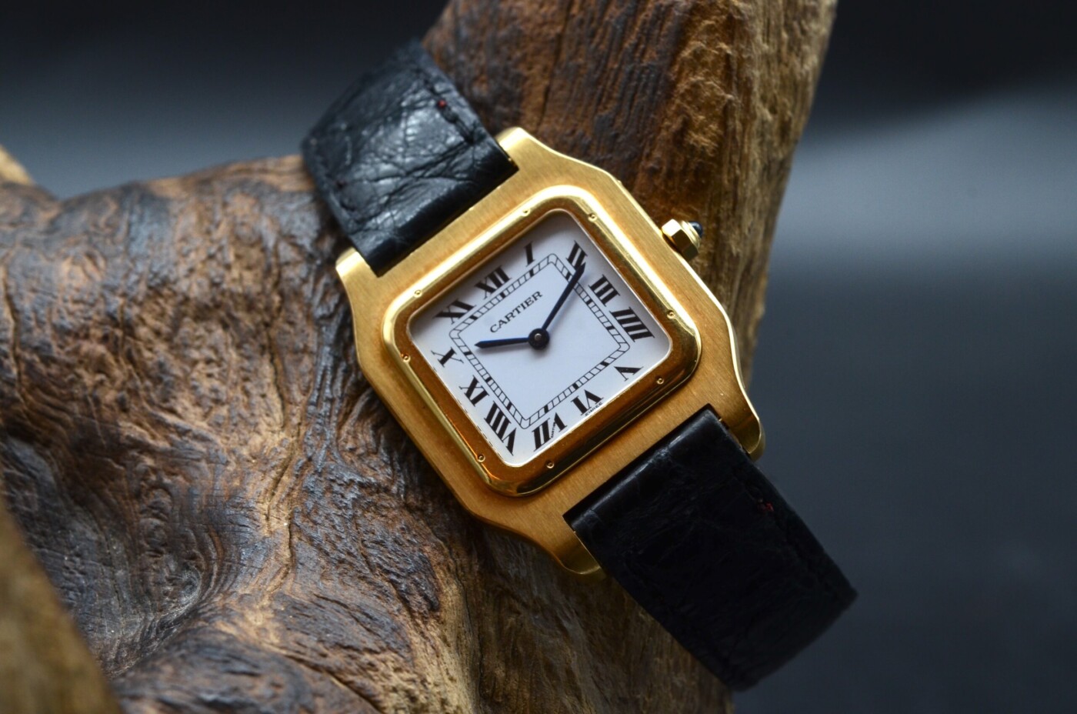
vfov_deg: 15.1
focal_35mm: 90
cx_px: 538
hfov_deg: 22.7
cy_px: 357
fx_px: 2688
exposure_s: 1/40
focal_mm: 60
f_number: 10
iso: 500
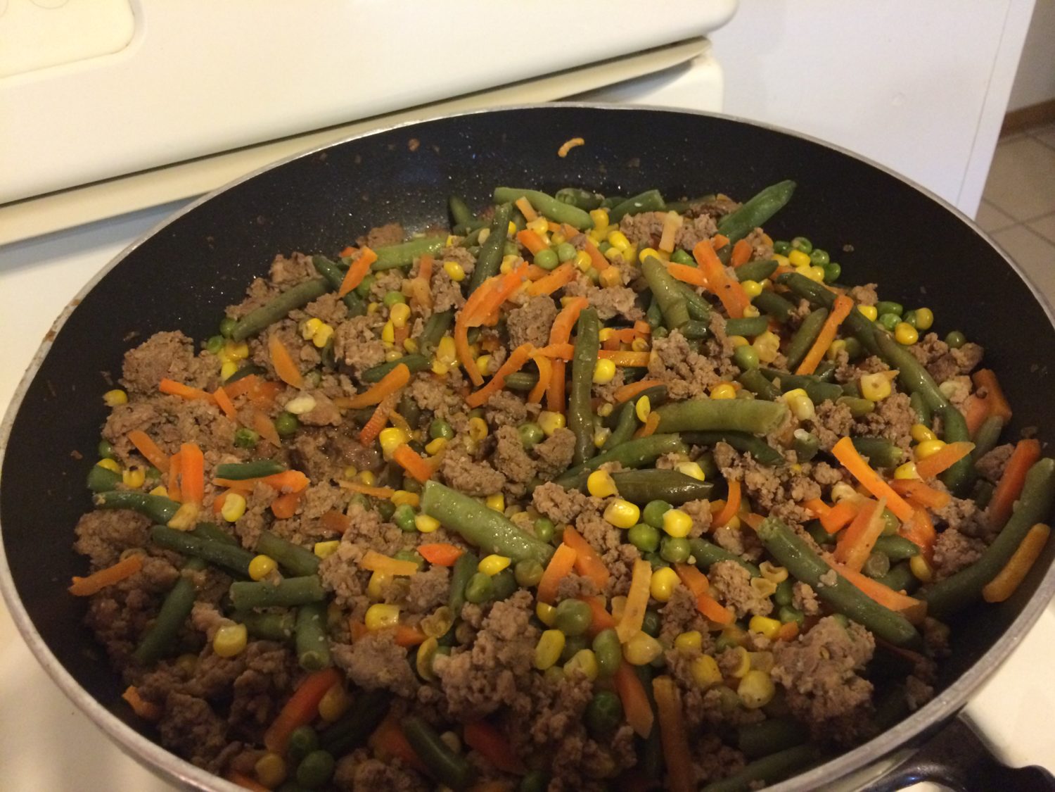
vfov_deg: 48.2
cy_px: 396
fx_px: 884
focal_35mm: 29
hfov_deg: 61.7
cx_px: 528
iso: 320
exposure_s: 1/20
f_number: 2.2
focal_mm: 4.15
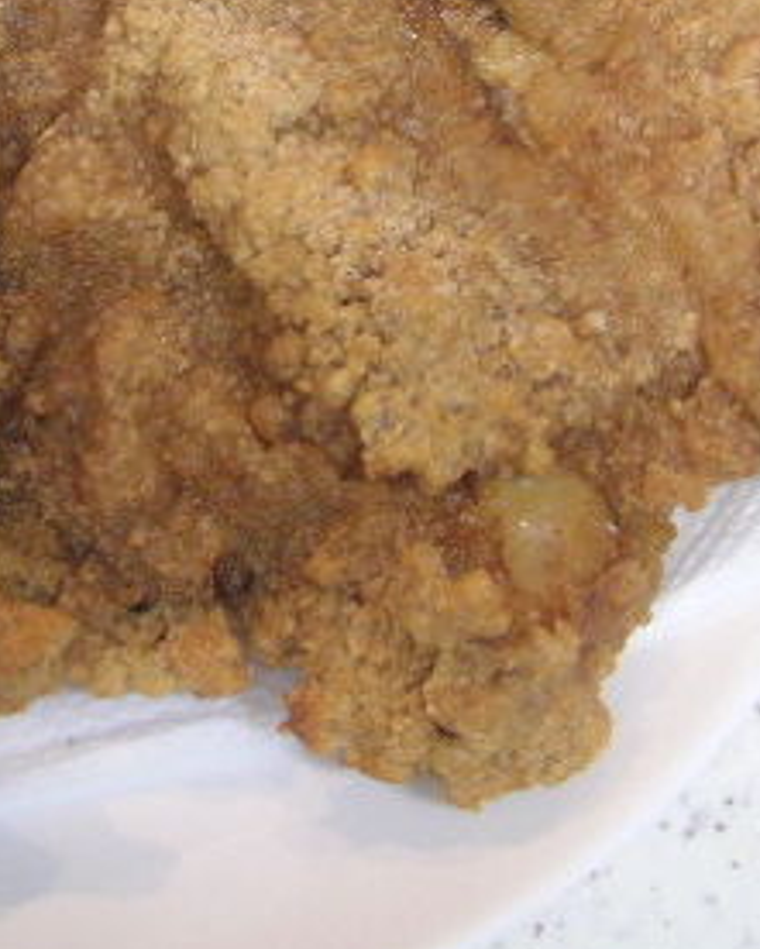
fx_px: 2389
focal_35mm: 85
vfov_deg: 22.1
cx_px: -21
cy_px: 156
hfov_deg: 17.6
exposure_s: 1/10
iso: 100
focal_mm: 6.1
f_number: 2.8
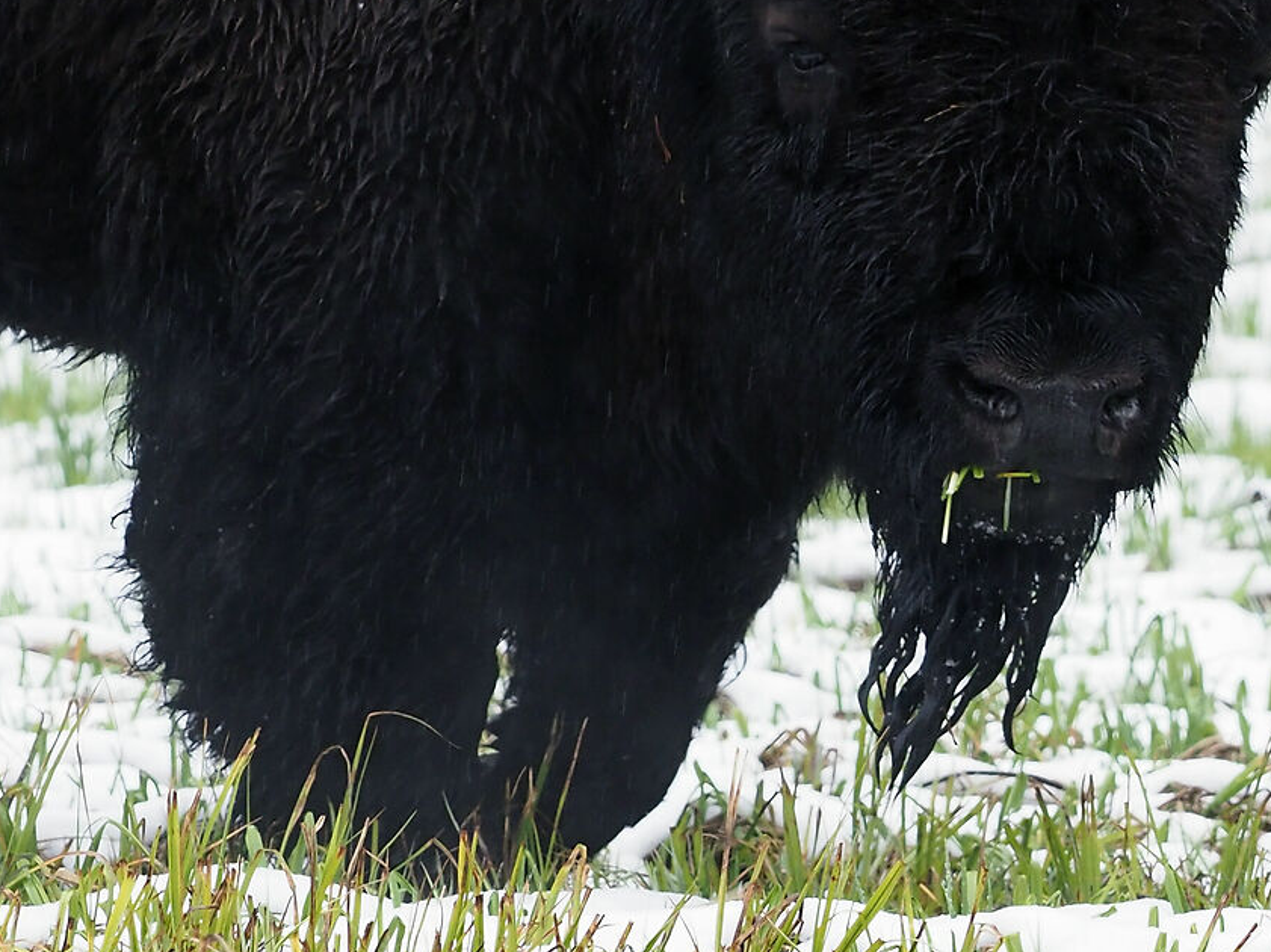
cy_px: 118
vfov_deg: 0.9
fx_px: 62980
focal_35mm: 1716
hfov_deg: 1.2
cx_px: 1013
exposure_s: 1/250
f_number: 4.5
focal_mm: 300
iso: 640
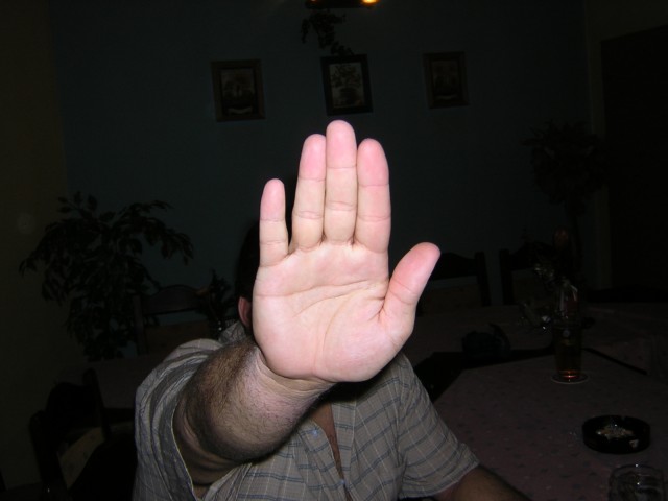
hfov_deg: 51.4
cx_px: 334
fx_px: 695
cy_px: 250
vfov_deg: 39.7
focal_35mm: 36
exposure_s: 1/60.1
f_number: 2.6
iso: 100
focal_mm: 4.7
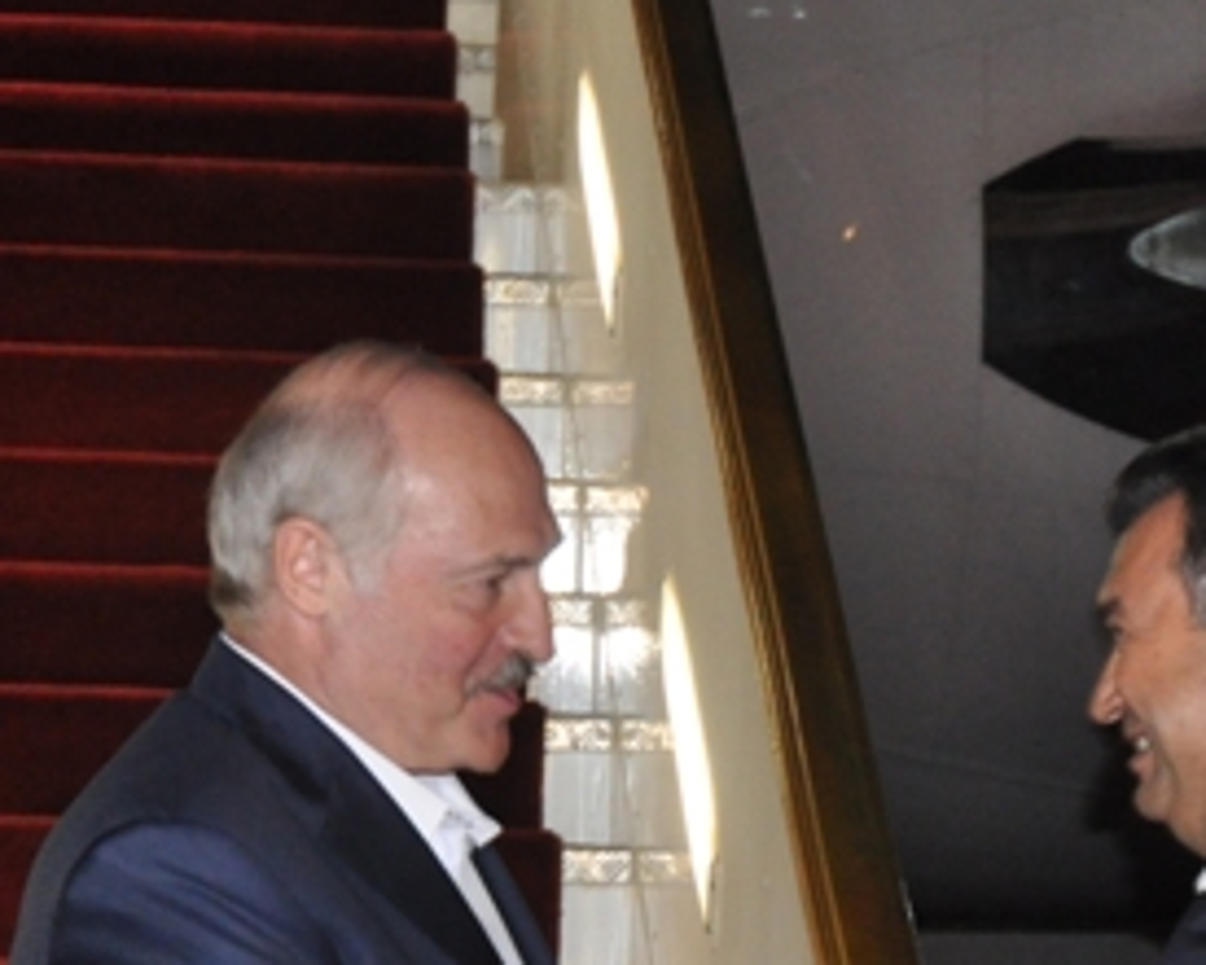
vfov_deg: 8.2
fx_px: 6710
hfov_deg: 10.3
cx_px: 640
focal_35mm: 188
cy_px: 1064
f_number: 4.5
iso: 1250
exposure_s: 1/60
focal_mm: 46
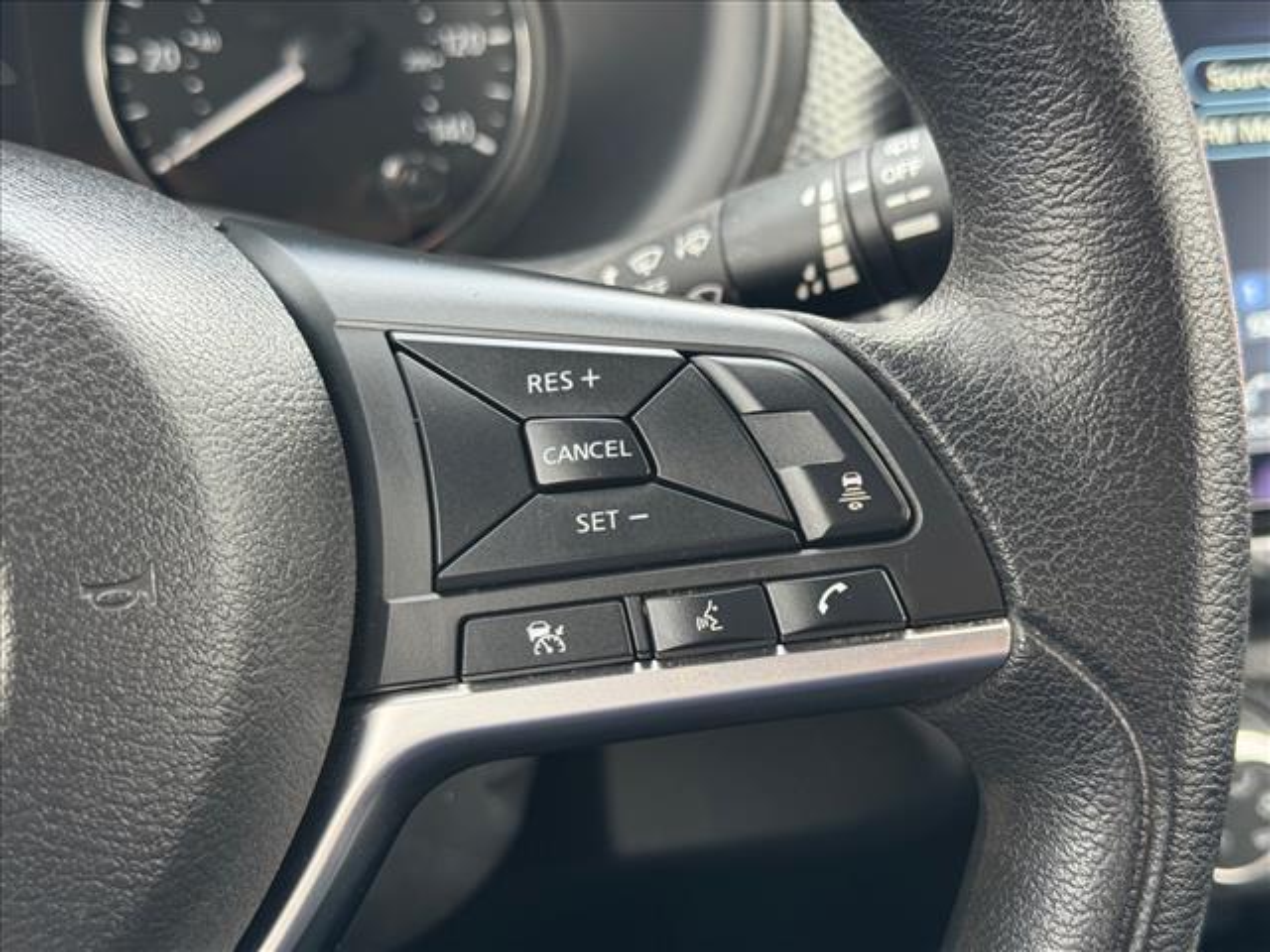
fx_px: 1761
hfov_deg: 39.7
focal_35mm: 48
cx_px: 635
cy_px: 476
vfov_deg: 30.3
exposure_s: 1/68
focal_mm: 6.76
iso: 100
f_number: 1.78
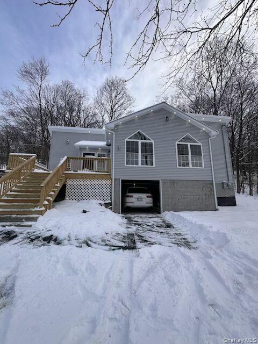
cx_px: 129
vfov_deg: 102.1
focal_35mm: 14
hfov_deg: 85.7
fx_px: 139
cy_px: 172
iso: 40
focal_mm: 2.22
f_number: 2.2
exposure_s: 1/947
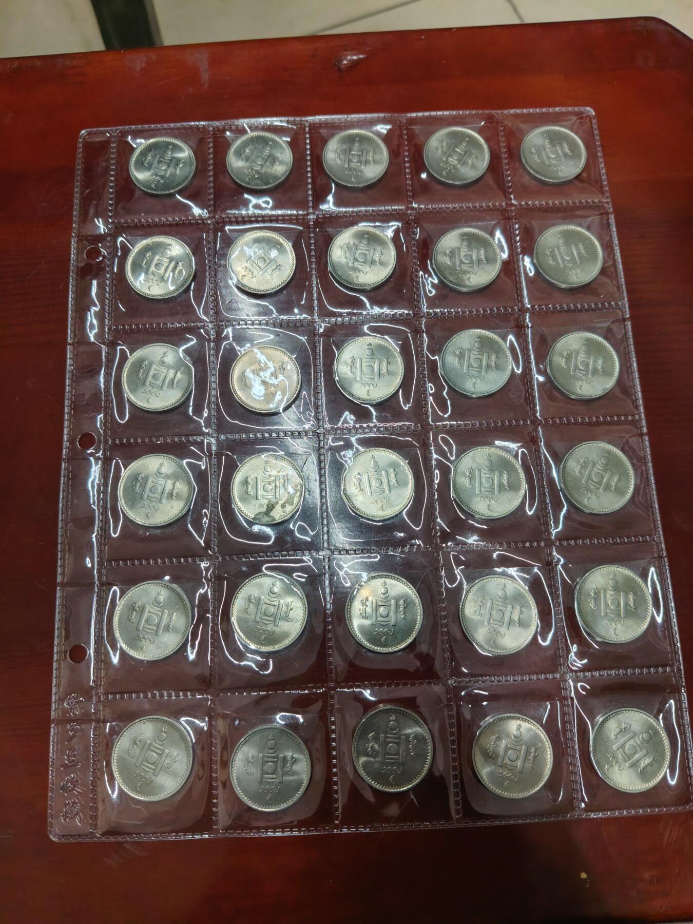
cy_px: 462
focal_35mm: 26
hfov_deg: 53.1
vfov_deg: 67.3
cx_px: 346
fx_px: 694
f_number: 1.88
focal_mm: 4.84
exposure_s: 1/100
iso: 397
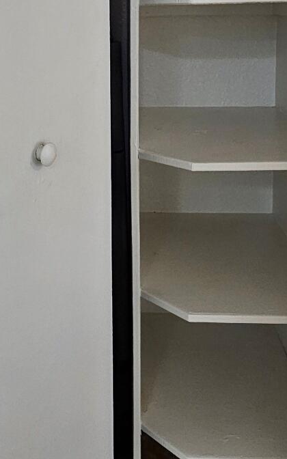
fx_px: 513
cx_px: 81
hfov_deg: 30.8
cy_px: 82
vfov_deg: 45.4
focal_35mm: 41
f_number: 2.2
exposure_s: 1/60
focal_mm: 2.2
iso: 200
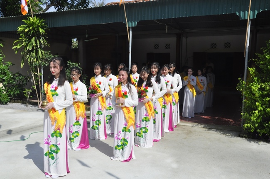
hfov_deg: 57.3
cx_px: 135
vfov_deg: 39.9
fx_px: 247
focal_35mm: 33
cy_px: 90
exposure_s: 1/1000
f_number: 13
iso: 800
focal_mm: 22
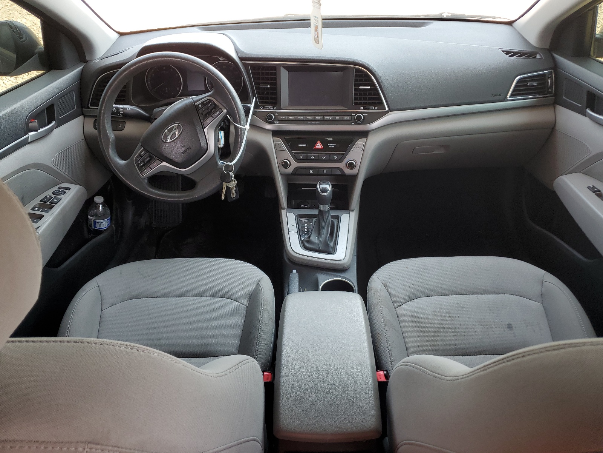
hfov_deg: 67.3
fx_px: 453
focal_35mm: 26
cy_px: 226
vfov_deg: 53.1
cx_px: 302
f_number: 1.5
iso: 50
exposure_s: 1/109
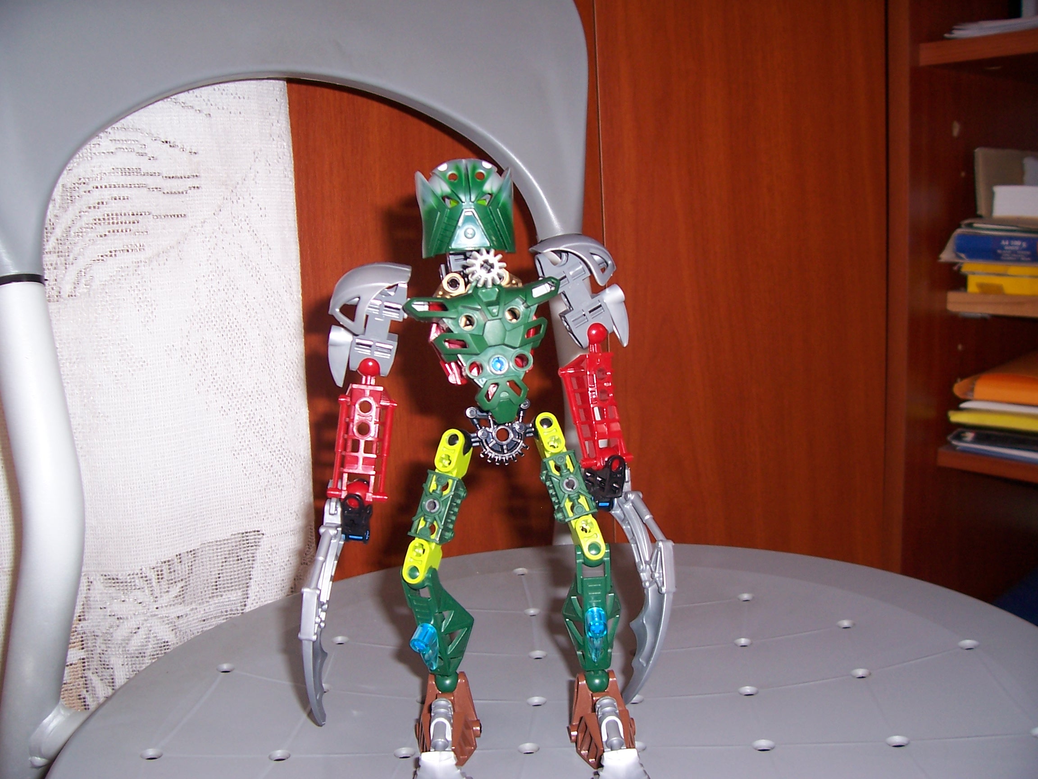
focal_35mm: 34
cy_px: 390
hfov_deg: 54.0
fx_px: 1020
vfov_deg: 41.8
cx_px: 519
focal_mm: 5.6
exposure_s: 1/60
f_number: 2.7
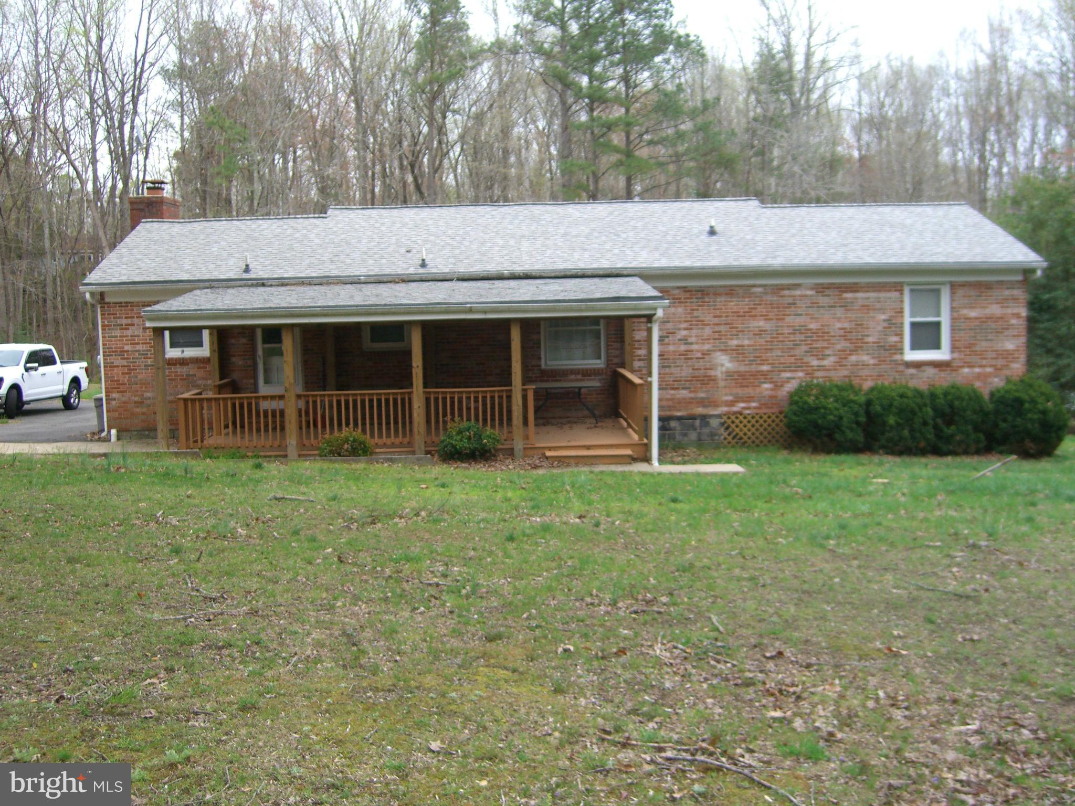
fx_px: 1180
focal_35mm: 38
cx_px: 538
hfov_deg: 49.0
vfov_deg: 37.7
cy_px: 403
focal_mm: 7.9
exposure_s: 1/125
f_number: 2.8
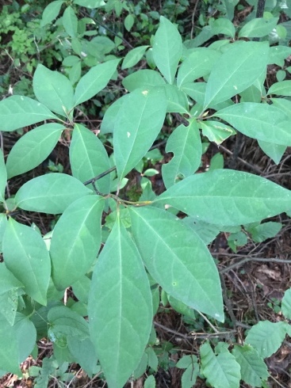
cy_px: 194
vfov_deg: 58.4
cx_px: 146
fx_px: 348
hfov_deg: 45.4
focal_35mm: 31
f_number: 2.4
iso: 125
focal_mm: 3.3
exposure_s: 1/30
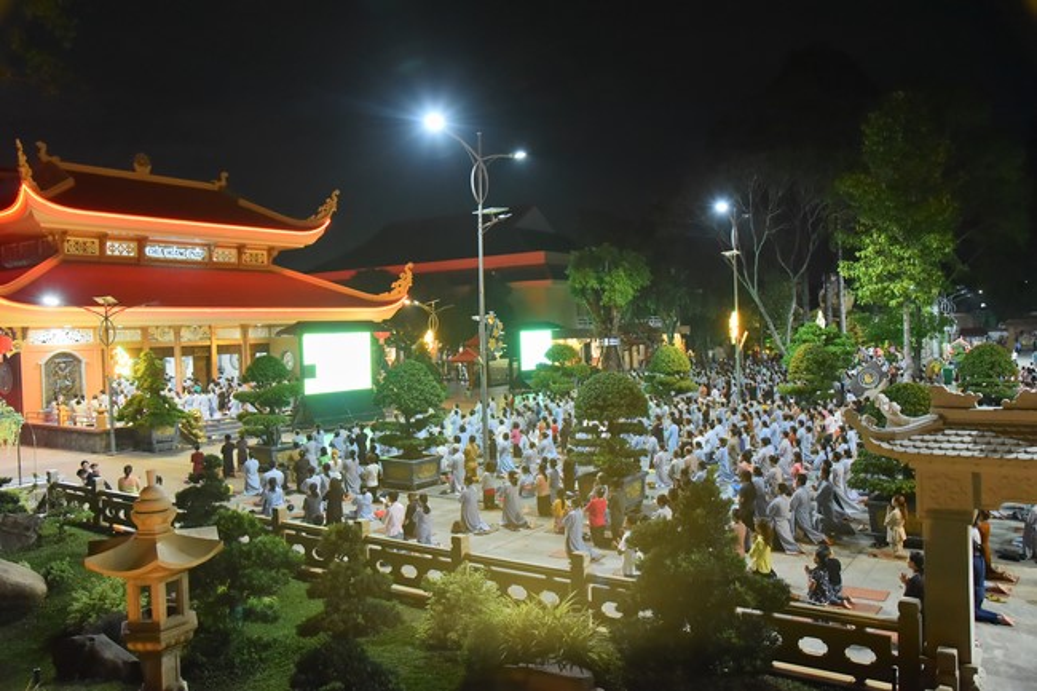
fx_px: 806
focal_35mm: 28
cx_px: 518
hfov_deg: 65.5
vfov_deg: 46.4
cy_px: 346
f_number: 5
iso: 3200
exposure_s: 1/50
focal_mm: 28
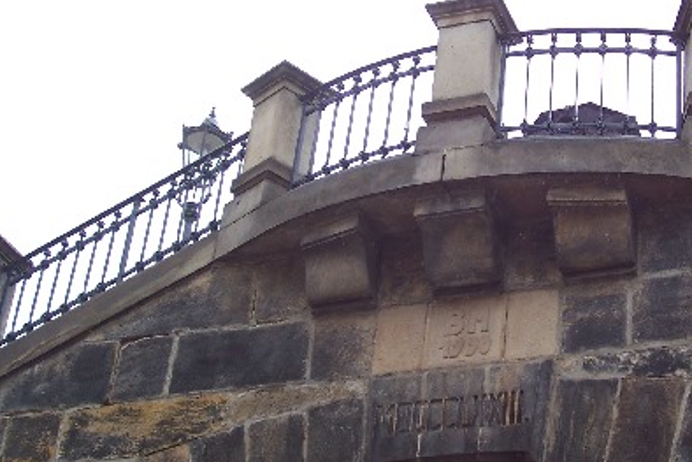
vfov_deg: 17.3
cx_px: 508
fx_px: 1519
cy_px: 191
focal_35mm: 79
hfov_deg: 25.4
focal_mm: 8.6
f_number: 3.4
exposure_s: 1/180
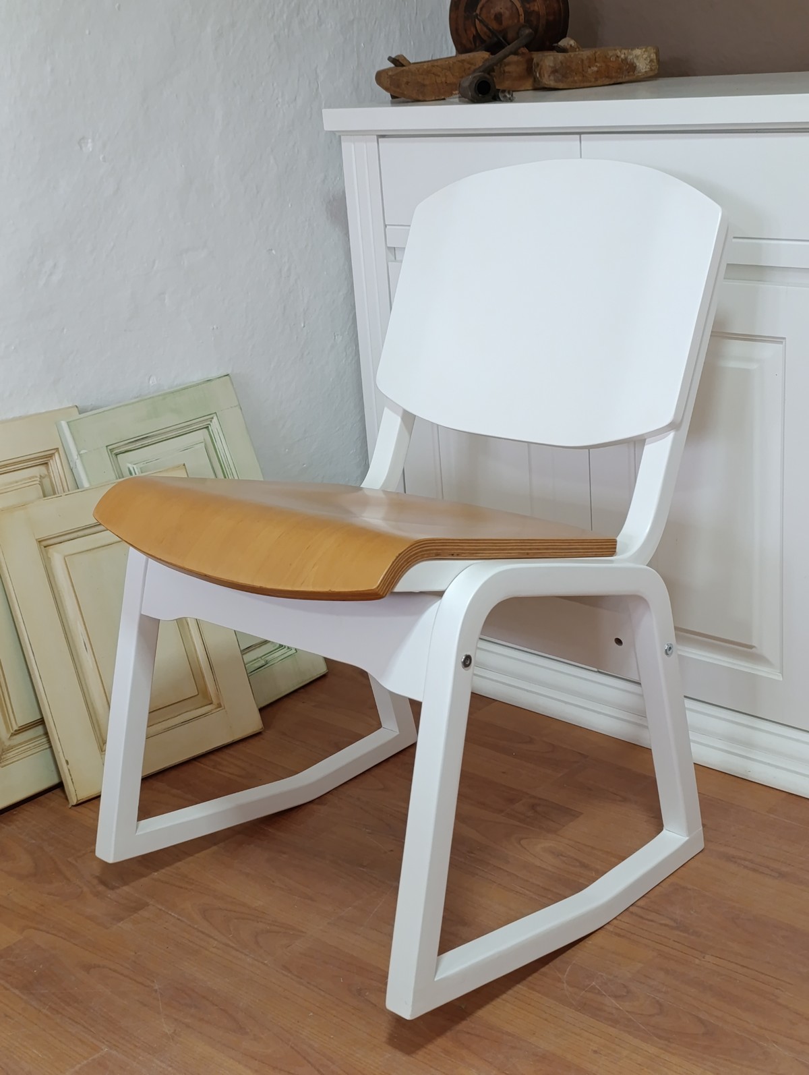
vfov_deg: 73.8
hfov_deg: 59.0
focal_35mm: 23
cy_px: 538
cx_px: 404
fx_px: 715
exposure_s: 1/100
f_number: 1.6
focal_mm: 6.14
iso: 1000
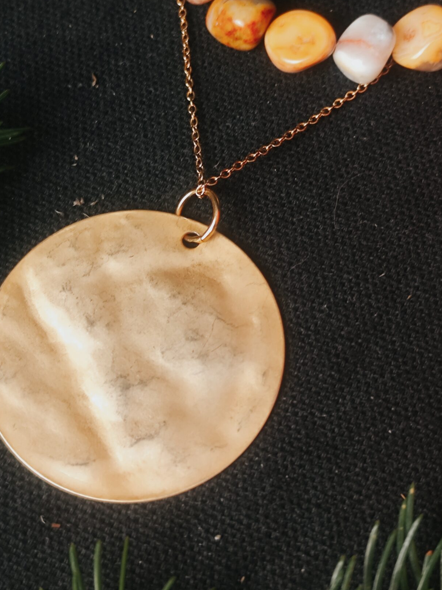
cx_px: 237
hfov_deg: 20.2
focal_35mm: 73
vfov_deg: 26.4
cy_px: 171
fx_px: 1243
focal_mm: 6.19
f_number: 1.65
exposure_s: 1/25
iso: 200
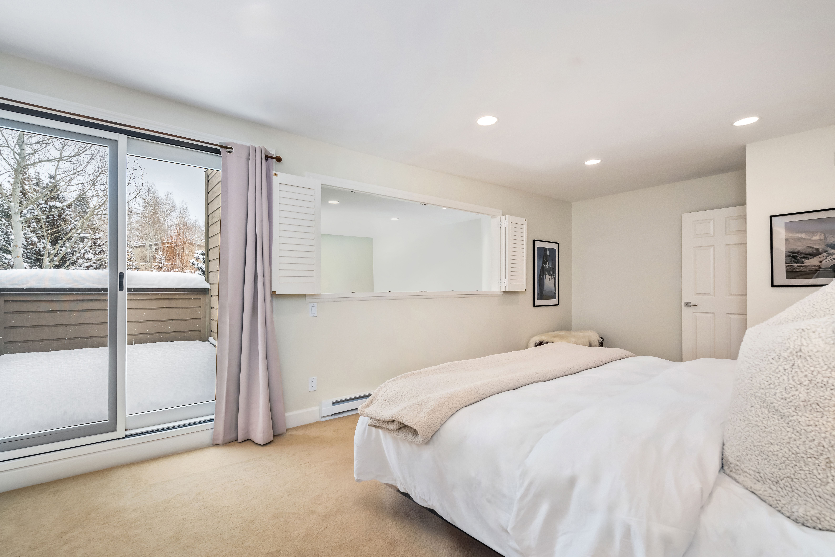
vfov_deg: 73.7
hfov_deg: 96.7
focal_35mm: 16
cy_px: 278
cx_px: 418
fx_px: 371
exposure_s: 1/60
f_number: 8
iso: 800
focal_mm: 16
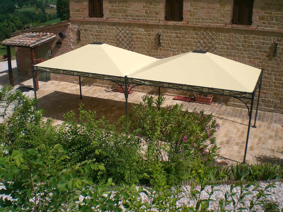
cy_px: 106
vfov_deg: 37.7
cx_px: 142
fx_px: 311
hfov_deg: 49.0
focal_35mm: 38
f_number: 4.4
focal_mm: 6.3
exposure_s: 1/1000
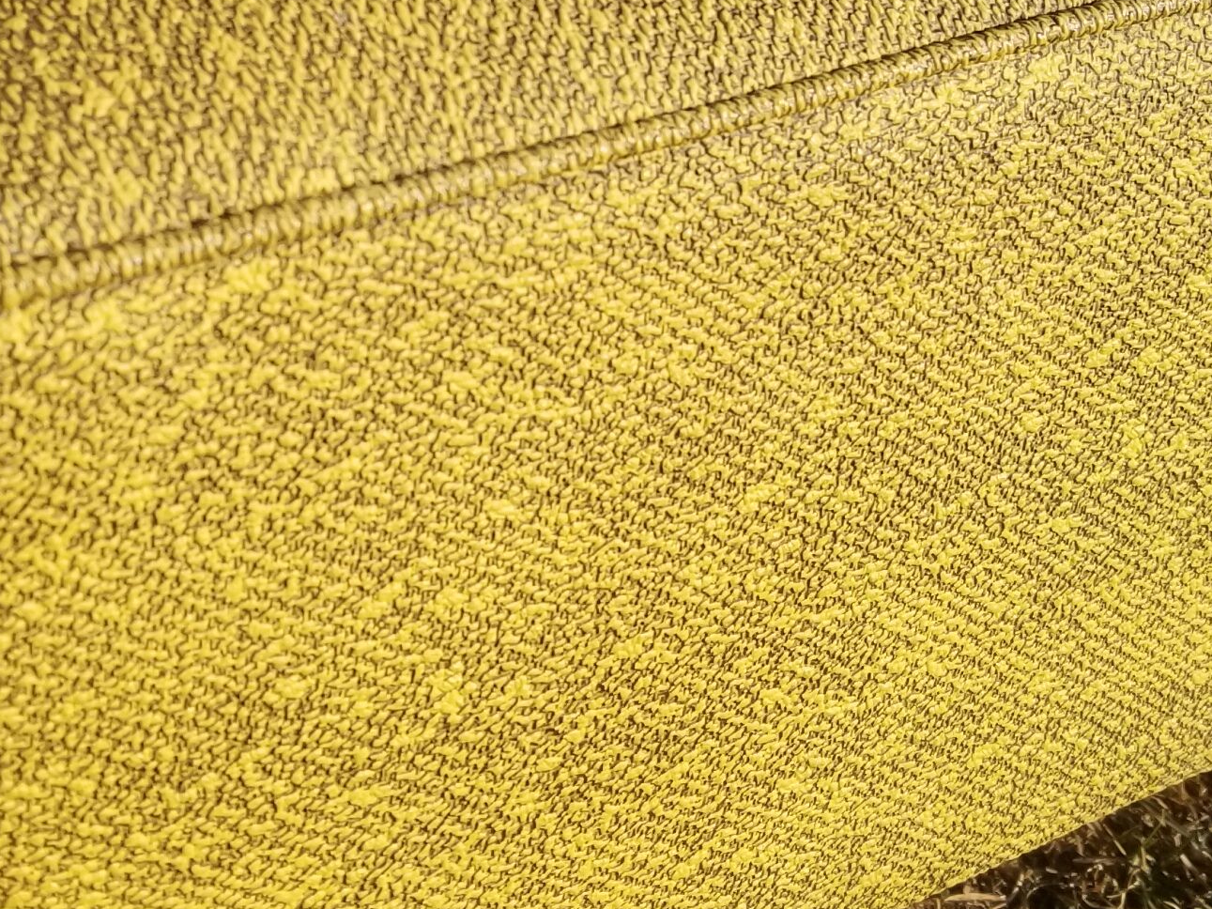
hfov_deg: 33.0
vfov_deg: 24.2
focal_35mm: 58
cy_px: 8
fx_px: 2031
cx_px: 443
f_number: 1.7
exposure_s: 1/2024
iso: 50
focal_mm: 4.25
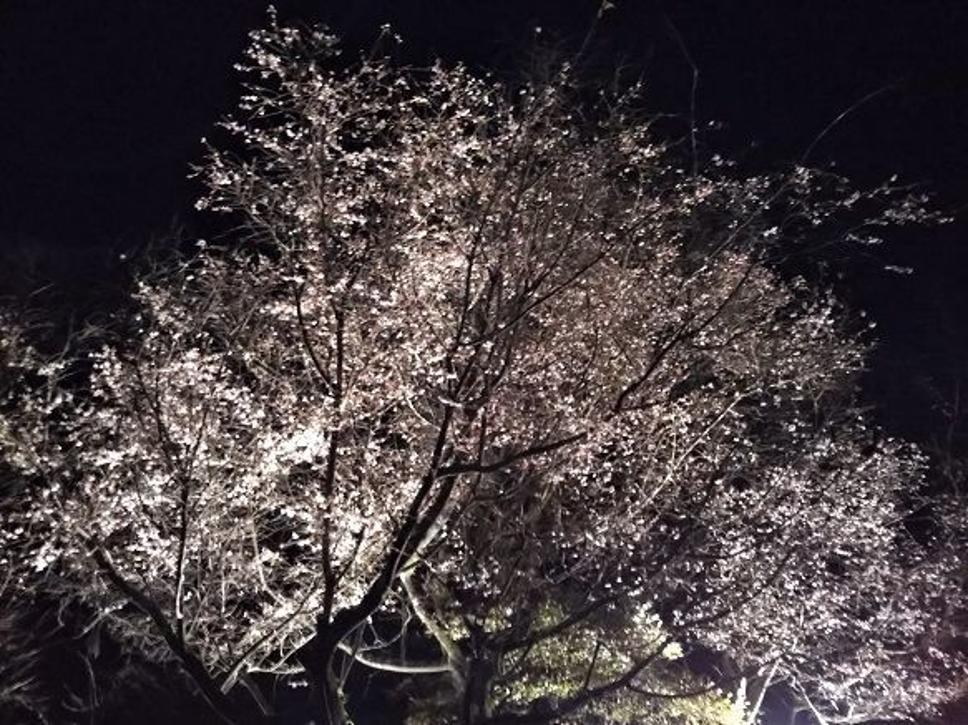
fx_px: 839
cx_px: 484
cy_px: 362
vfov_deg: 46.8
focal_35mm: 30
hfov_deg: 60.0
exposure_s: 1/10
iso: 800
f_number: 2.2
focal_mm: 4
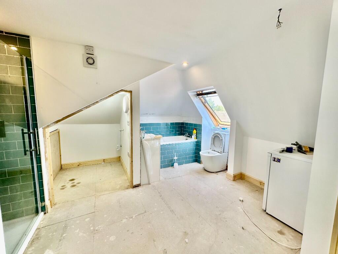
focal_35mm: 14
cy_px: 127
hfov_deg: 102.1
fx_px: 137
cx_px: 169
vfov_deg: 85.7
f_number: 2.2
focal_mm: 2.22
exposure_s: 1/100
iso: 64
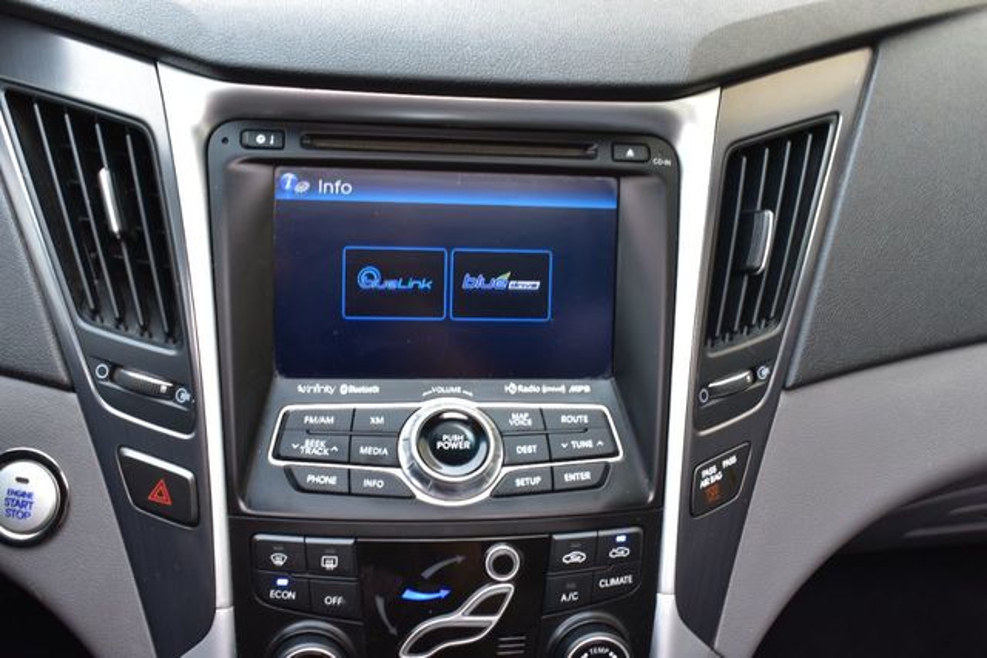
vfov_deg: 33.0
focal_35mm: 40
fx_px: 1111
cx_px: 494
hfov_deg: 47.9
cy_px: 329
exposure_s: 1/40
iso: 400
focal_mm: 27
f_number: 7.1
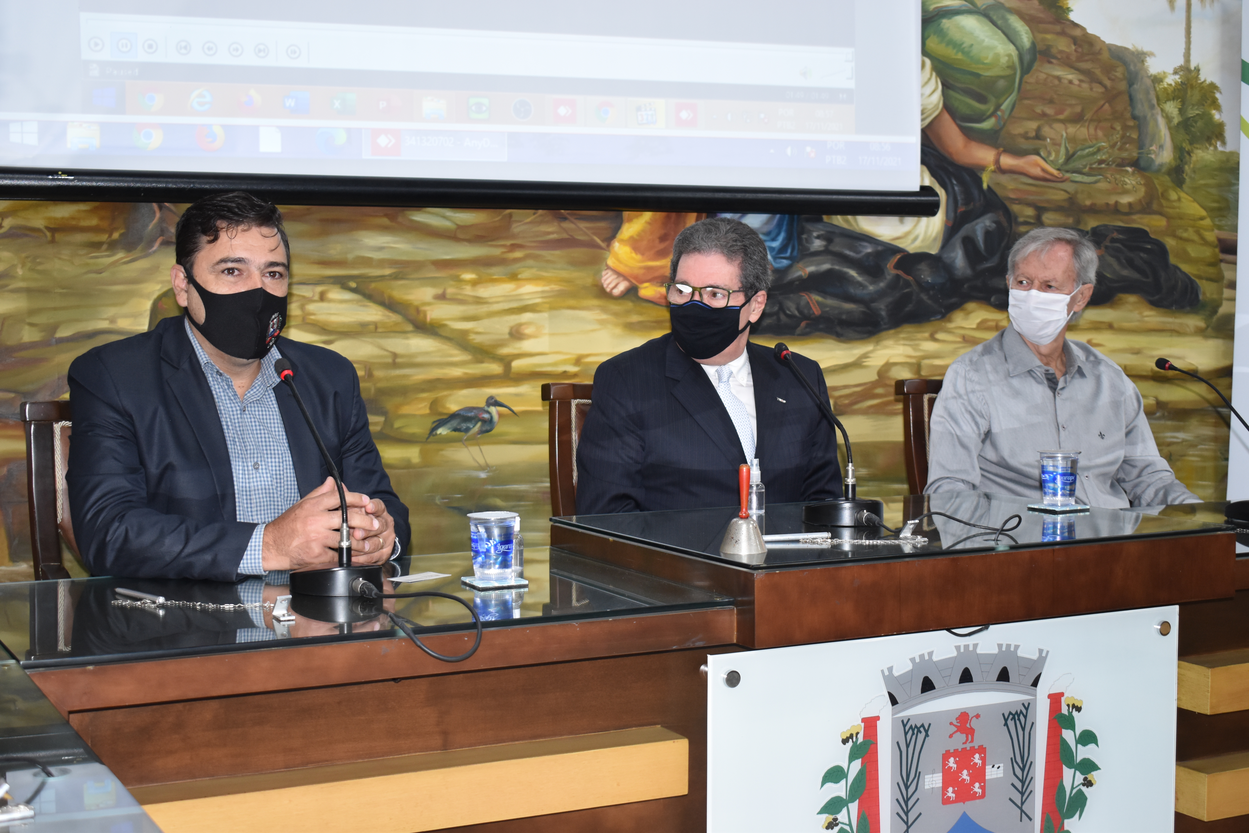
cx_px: 624
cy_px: 416
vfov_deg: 26.5
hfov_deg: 38.9
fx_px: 1769
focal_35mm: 51
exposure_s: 1/60
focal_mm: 34
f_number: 4.5
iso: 800
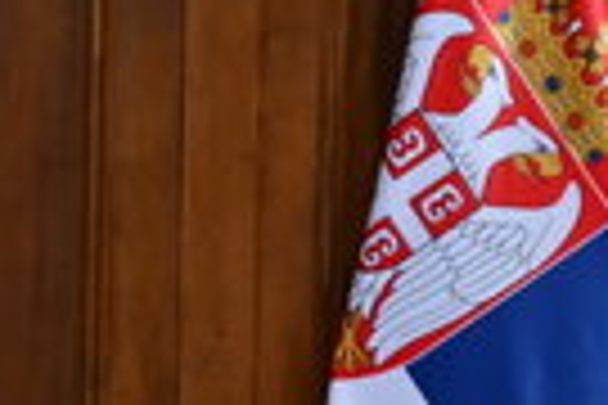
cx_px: 1630
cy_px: 346
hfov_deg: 3.2
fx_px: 10757
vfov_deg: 2.2
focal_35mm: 637
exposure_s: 1/500
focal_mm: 55
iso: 2000
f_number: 2.8
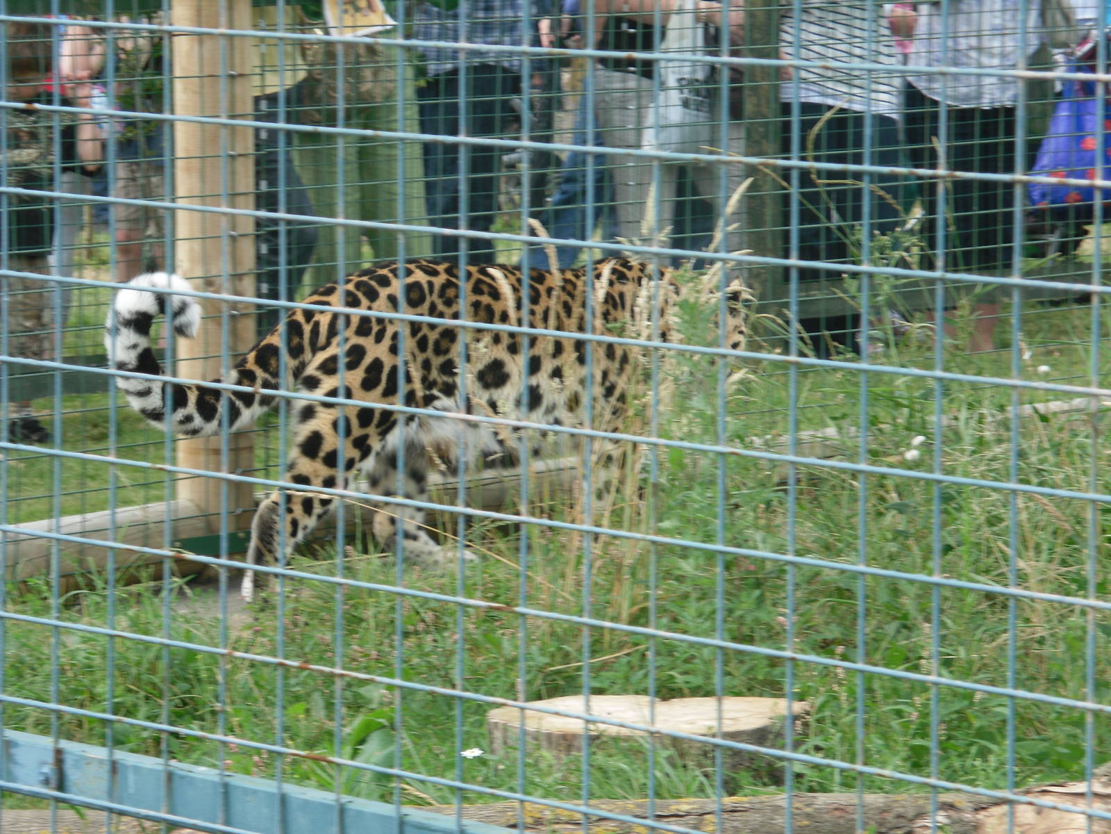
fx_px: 5617
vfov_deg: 8.5
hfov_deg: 11.3
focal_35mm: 175
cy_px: 417
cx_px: 556
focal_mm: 31.5
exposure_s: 1/133
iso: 80
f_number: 5.5
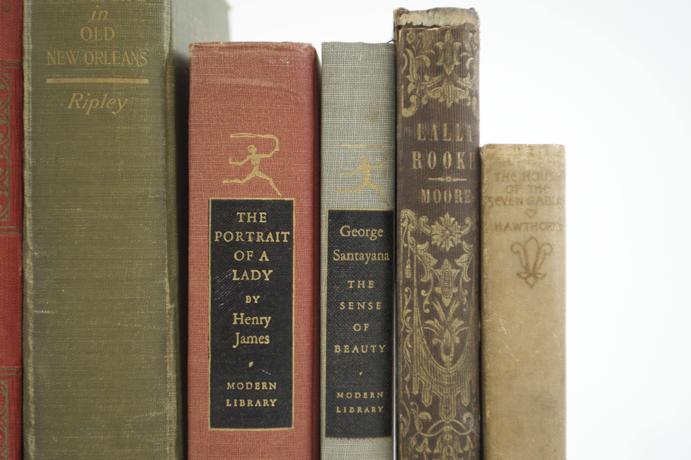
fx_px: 1582
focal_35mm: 82
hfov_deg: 24.6
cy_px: 230
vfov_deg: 16.5
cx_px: 346
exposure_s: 1/25
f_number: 5.6
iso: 400
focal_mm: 55
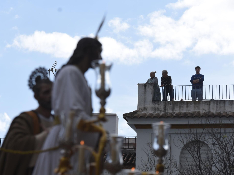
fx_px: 1623
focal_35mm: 240
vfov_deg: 6.2
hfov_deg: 8.2
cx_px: 111
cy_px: 100
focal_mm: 175
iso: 100
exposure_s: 1/640
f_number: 5
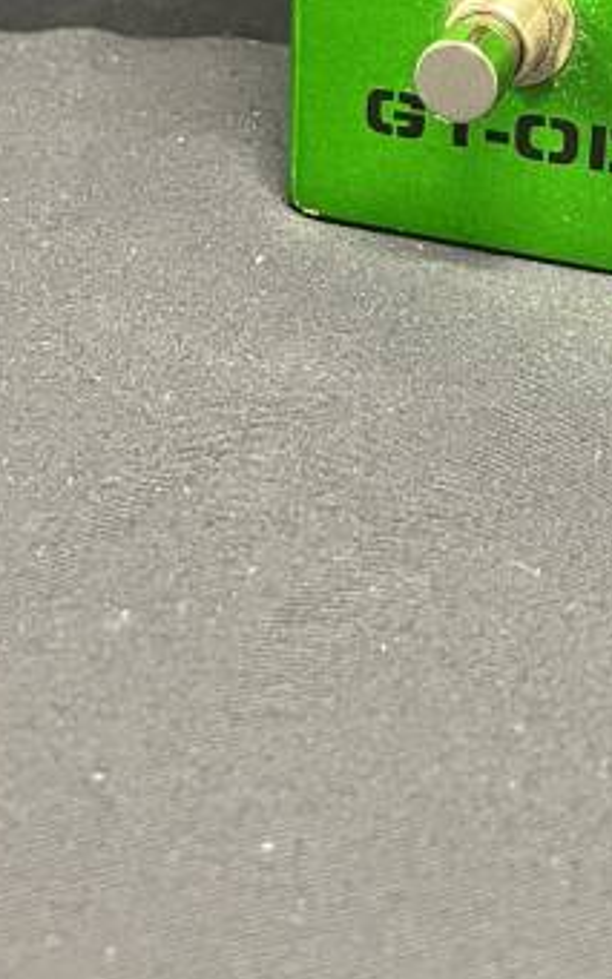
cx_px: 504
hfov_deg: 14.6
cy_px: -218
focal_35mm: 89
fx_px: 2376
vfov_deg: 21.5
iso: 640
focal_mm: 4.2
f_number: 1.6
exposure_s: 1/30
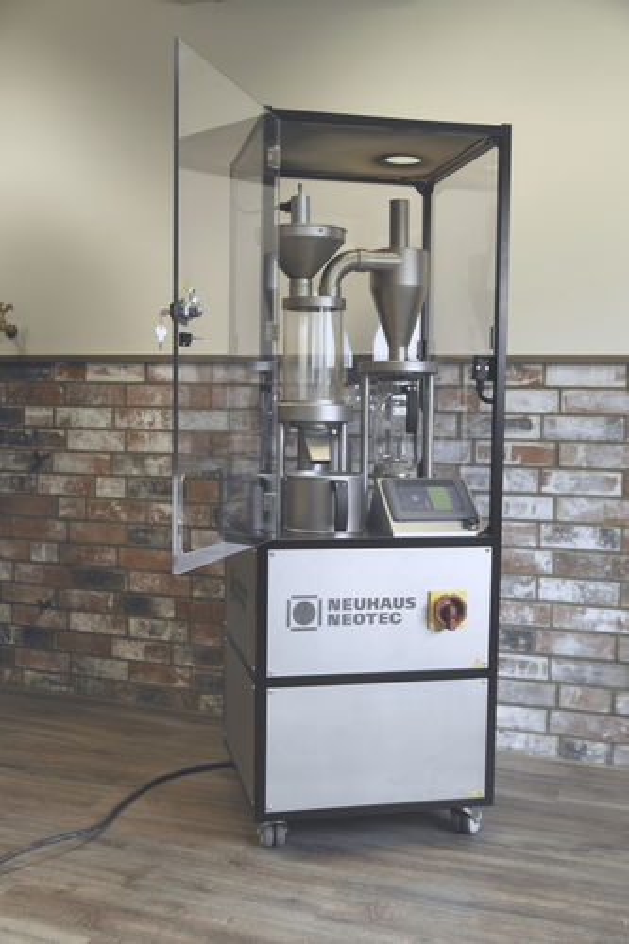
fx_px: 1023
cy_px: 472
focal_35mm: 39
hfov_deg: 34.2
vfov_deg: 49.6
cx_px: 314
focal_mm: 26
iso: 200
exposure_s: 1/40
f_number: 3.2
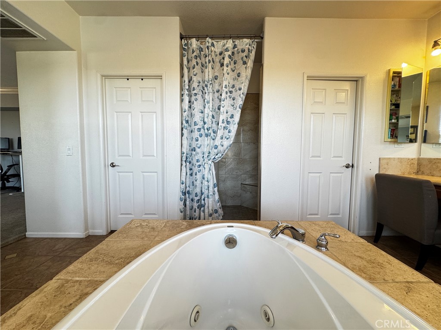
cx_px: 220
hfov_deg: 102.1
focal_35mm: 14
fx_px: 178
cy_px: 165
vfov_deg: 85.7
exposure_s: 1/120
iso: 160
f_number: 2.2
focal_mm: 2.22
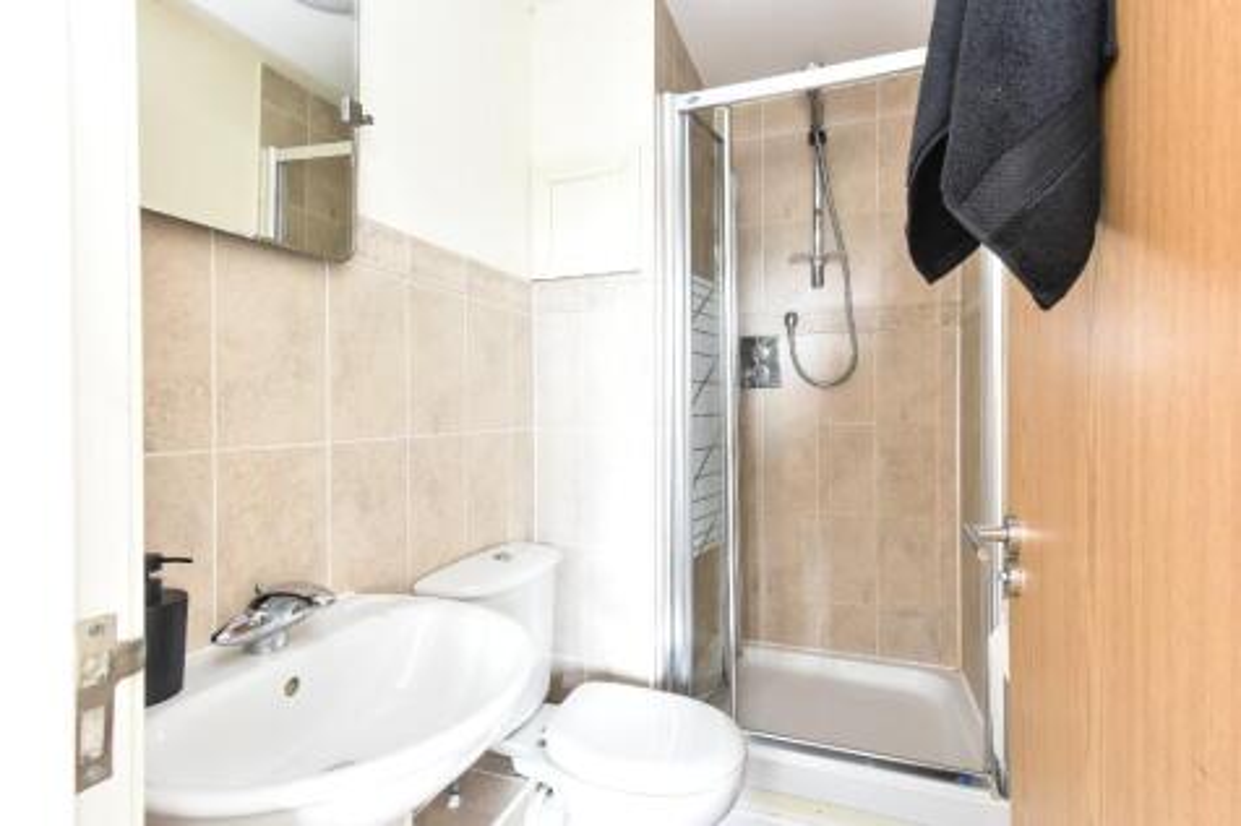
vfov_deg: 72.0
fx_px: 569
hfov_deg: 95.0
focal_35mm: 16
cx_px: 620
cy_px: 413
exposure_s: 1
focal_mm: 11
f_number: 9
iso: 200
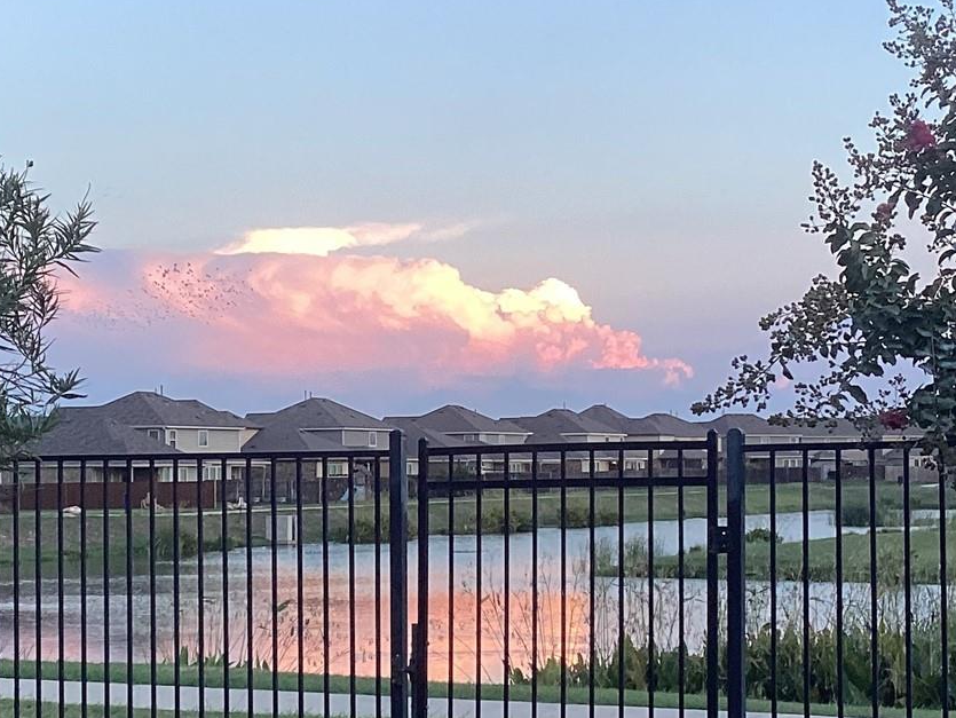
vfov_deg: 19.4
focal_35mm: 76
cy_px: 445
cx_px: 354
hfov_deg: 25.6
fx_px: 2100
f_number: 2.4
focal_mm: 3.3
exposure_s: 1/60
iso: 64
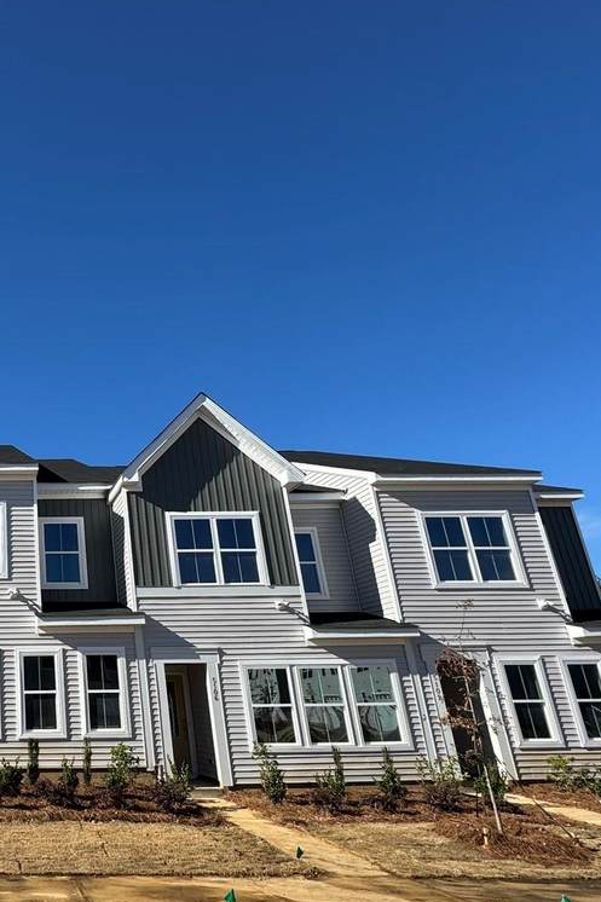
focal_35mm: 25
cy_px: 511
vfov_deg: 71.2
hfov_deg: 43.0
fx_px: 626
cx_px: -19
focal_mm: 2.22
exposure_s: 1/2028
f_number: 2.2
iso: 40
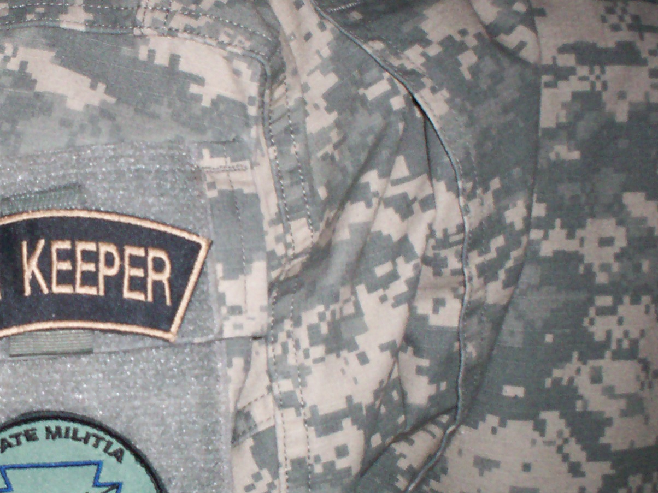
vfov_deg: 19.1
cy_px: 275
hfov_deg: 24.6
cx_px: 66
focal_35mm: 77
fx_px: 1464
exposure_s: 1/60
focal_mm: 6
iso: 140
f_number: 4.5
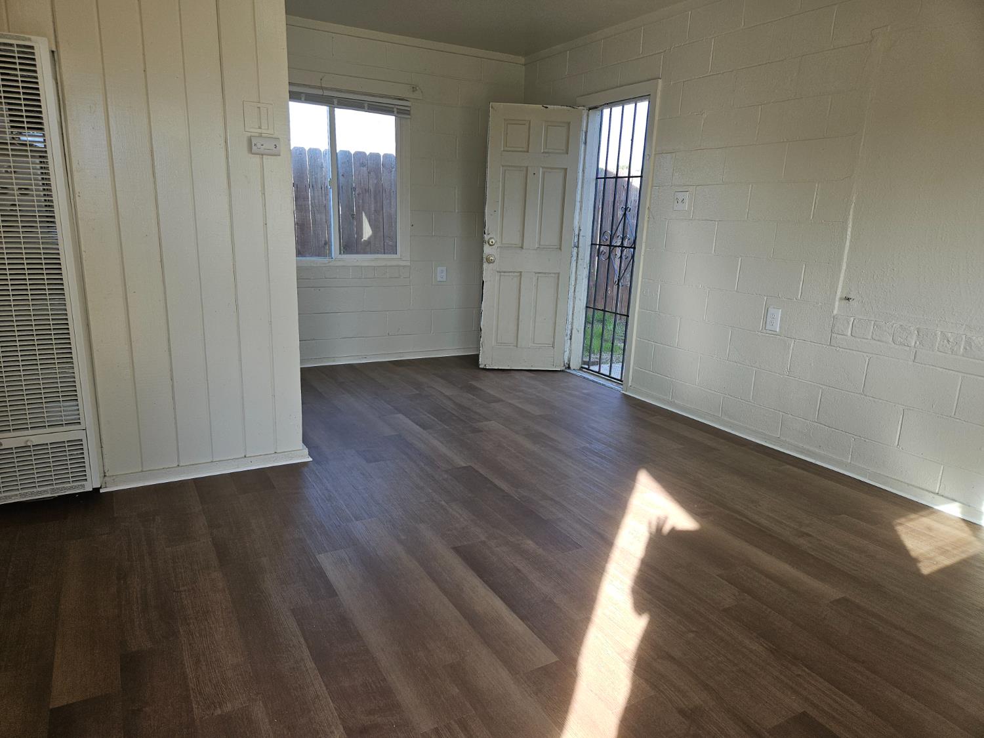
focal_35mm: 23
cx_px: 492
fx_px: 654
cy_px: 369
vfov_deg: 58.9
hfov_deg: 73.9
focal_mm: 5.4
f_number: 1.8
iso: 32
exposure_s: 1/120
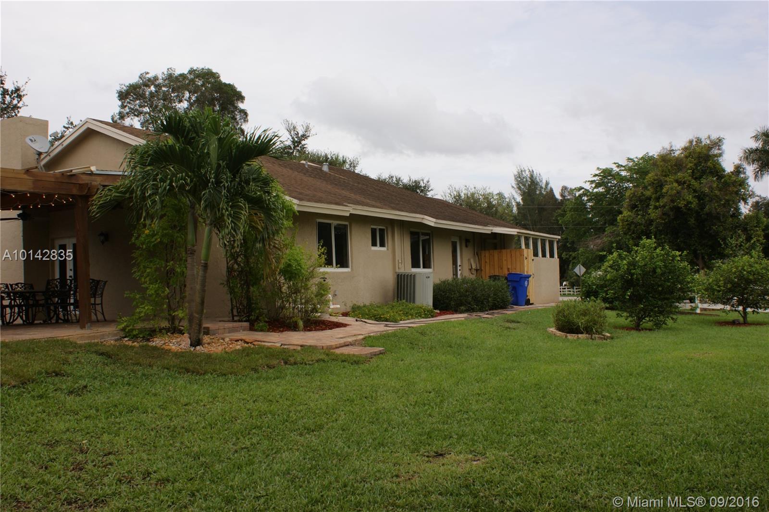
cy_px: 256
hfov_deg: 53.2
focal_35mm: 36
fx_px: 768
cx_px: 384
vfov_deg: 36.8
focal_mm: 24
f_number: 10
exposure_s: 1/100
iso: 100
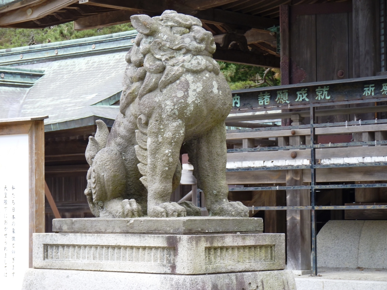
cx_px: 194
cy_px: 145
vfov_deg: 13.1
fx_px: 1263
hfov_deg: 17.4
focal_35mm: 113
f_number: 3.6
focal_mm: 20.1
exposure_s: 1/80
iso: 80
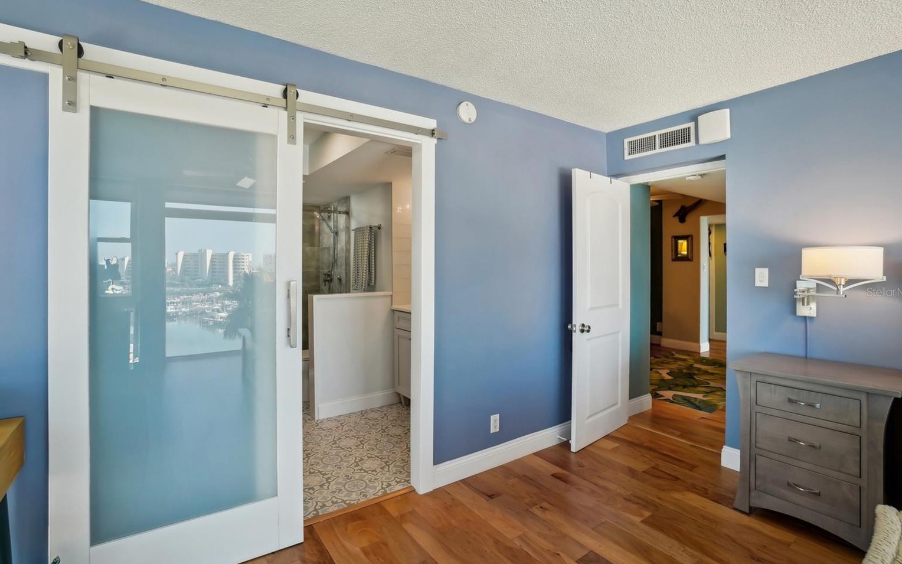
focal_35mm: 16
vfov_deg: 71.2
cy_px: 292
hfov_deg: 97.8
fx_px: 393
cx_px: 447
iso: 400
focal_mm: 10
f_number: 8
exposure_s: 1/60
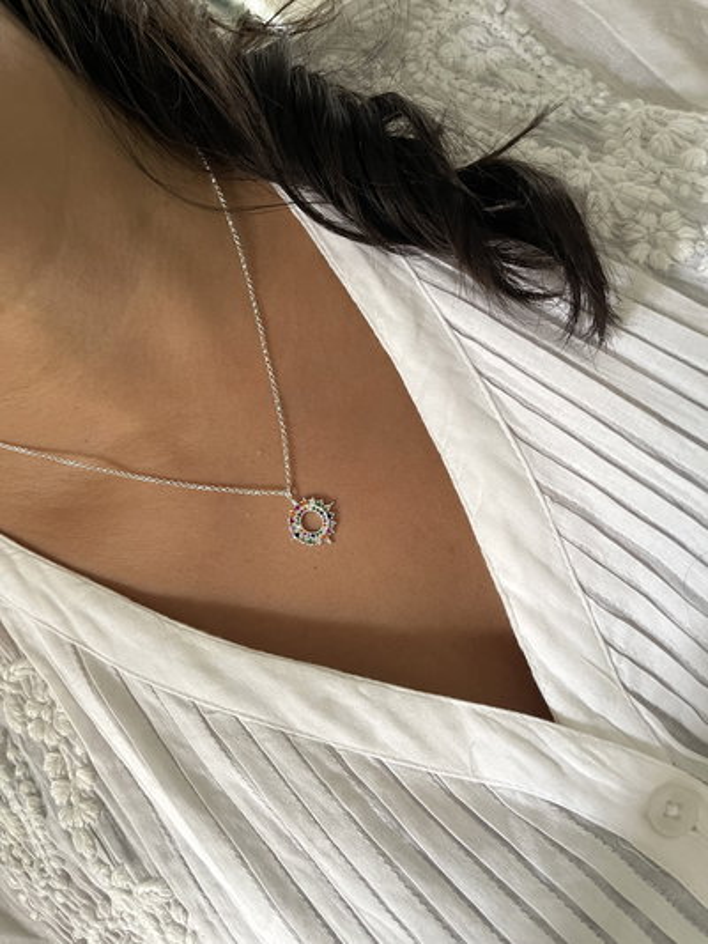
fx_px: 681
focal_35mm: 25
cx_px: 354
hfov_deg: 54.9
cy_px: 472
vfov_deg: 69.4
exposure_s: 1/50
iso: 320
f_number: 1.6
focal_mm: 5.1
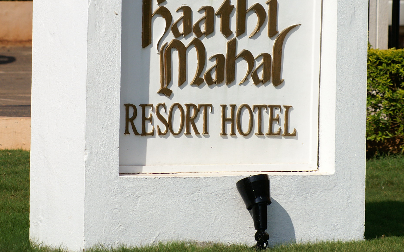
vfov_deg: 3.3
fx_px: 4371
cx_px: 193
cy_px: -8
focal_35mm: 397
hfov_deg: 5.3
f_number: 8
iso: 200
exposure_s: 1/1250
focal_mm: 160
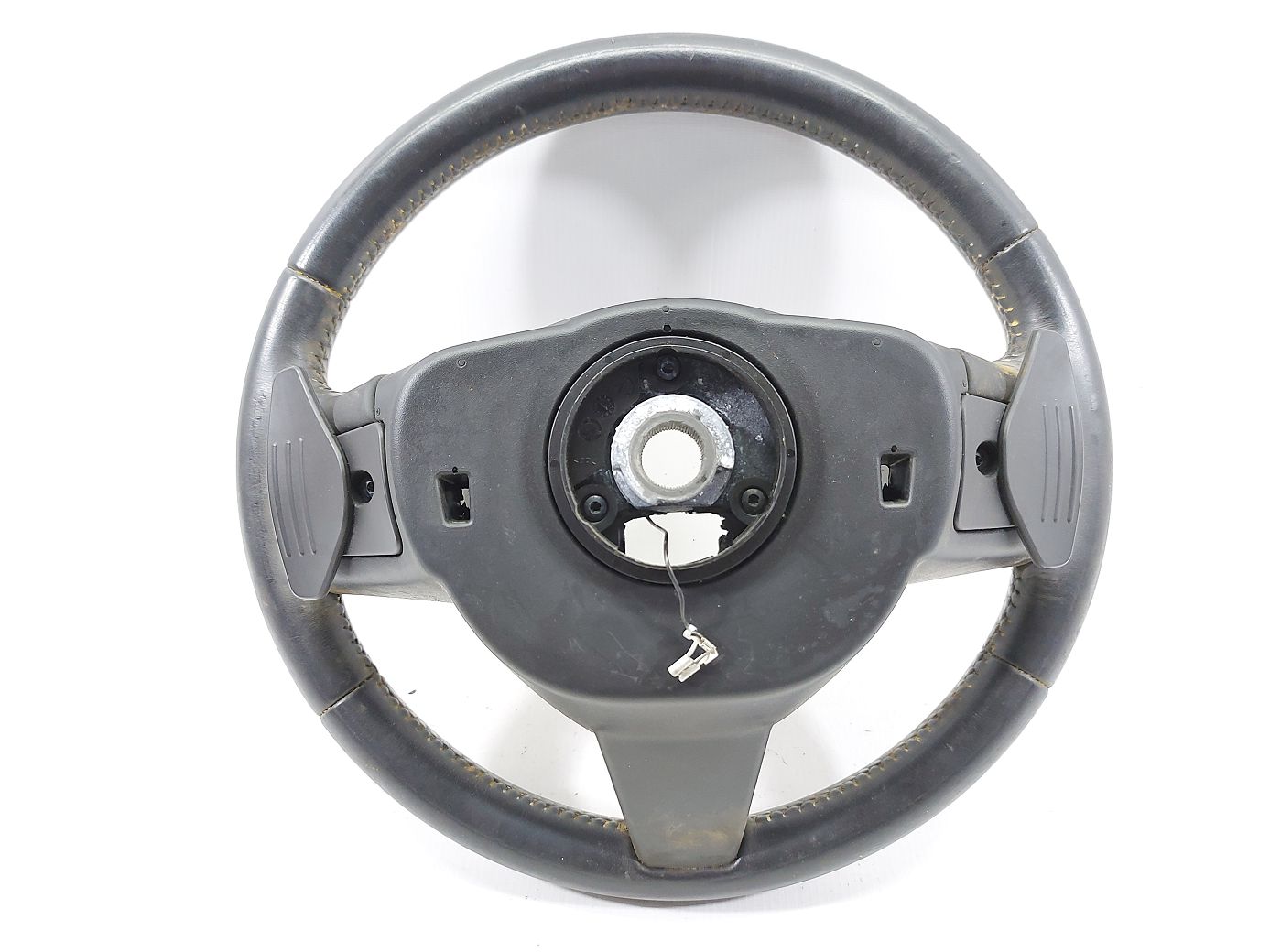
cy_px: 476
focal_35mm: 24
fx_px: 880
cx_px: 635
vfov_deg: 56.8
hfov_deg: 71.6
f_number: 1.8
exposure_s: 1/50
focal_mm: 5.23
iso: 200
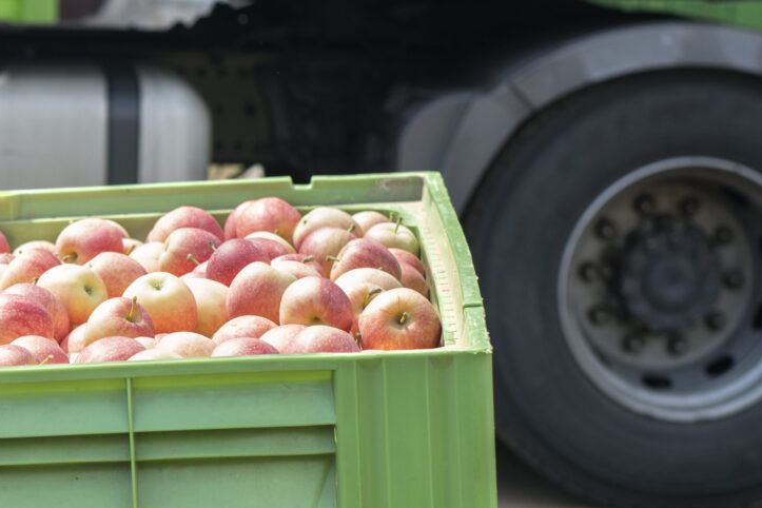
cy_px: 327
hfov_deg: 11.4
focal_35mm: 177
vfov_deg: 7.8
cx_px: -134
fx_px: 3746
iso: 160
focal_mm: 50
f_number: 4
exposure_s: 1/640
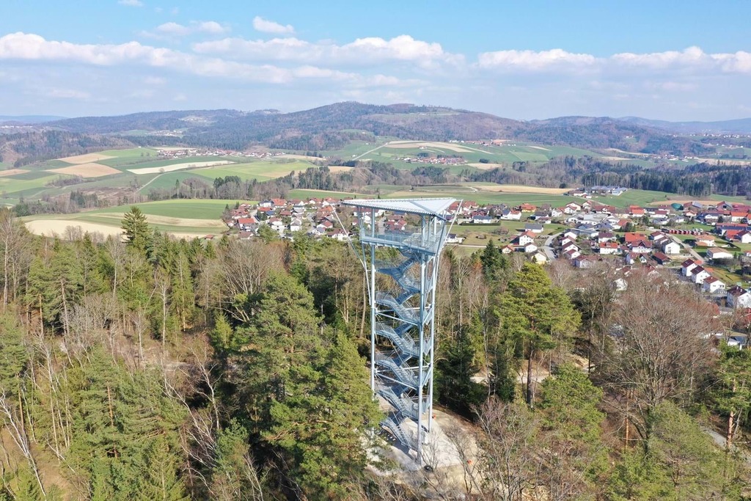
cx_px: 376
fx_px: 584
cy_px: 250
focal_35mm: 28
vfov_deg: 46.4
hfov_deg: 65.5
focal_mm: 10.26
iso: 100
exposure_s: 1/320
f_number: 5
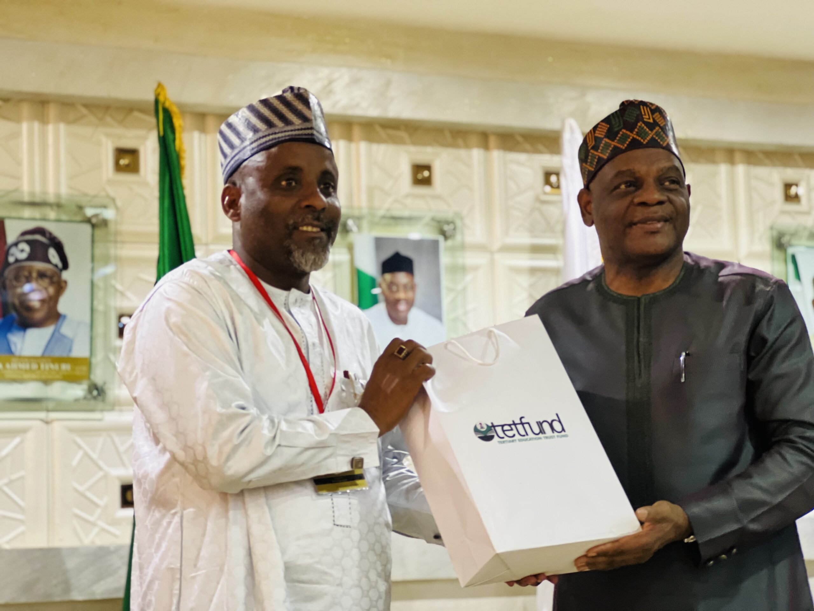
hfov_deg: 25.3
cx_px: 407
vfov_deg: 19.1
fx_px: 1811
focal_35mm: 77
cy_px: 306
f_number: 2.8
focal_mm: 9
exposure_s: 1/14
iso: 400
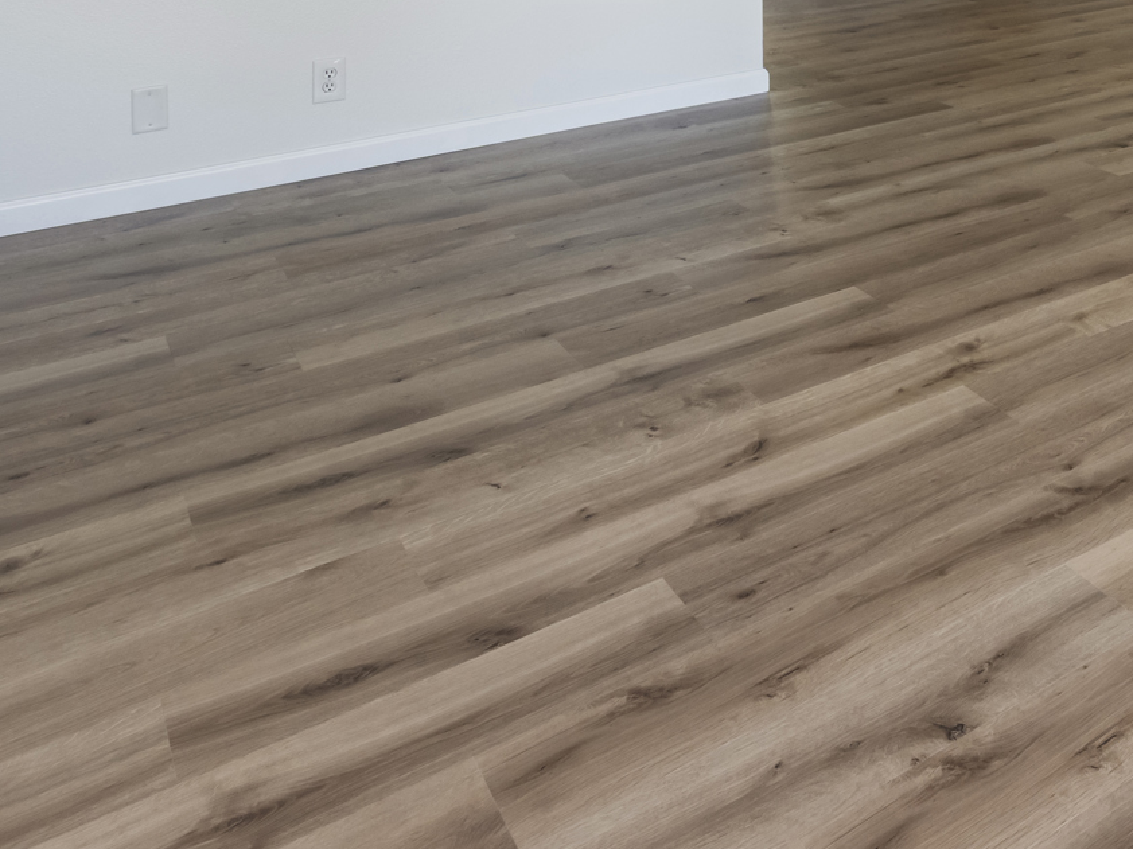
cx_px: 1198
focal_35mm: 40
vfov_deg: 29.2
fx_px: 1309
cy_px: -252
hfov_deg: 39.6
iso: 400
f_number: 9.5
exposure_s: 1/10
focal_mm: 14
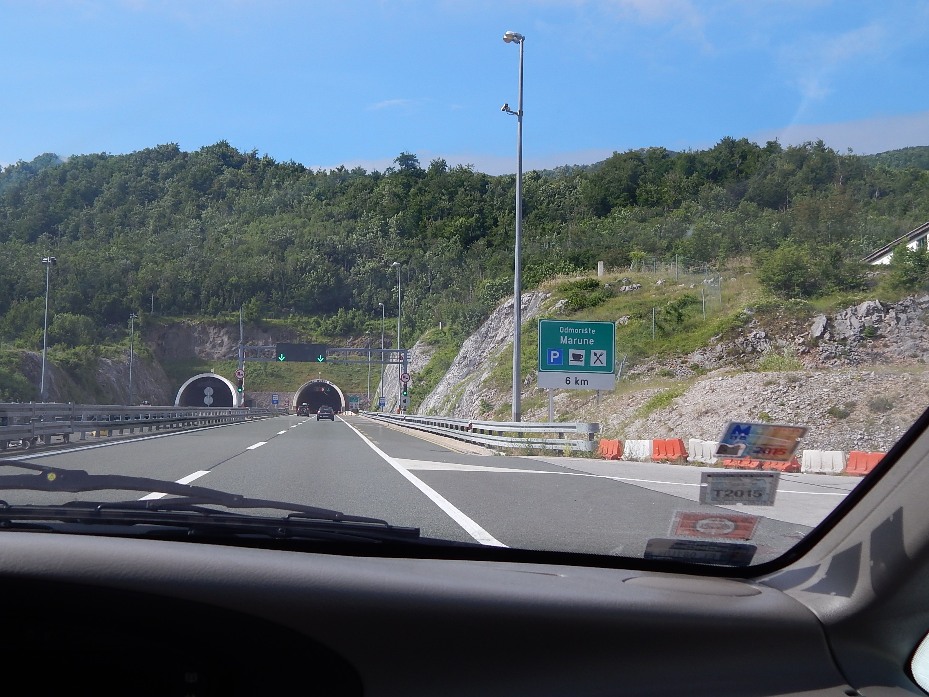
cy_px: 348
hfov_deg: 49.0
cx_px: 464
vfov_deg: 37.7
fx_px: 1020
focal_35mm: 38
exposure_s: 1/1000
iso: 125
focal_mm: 6.8
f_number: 3.4
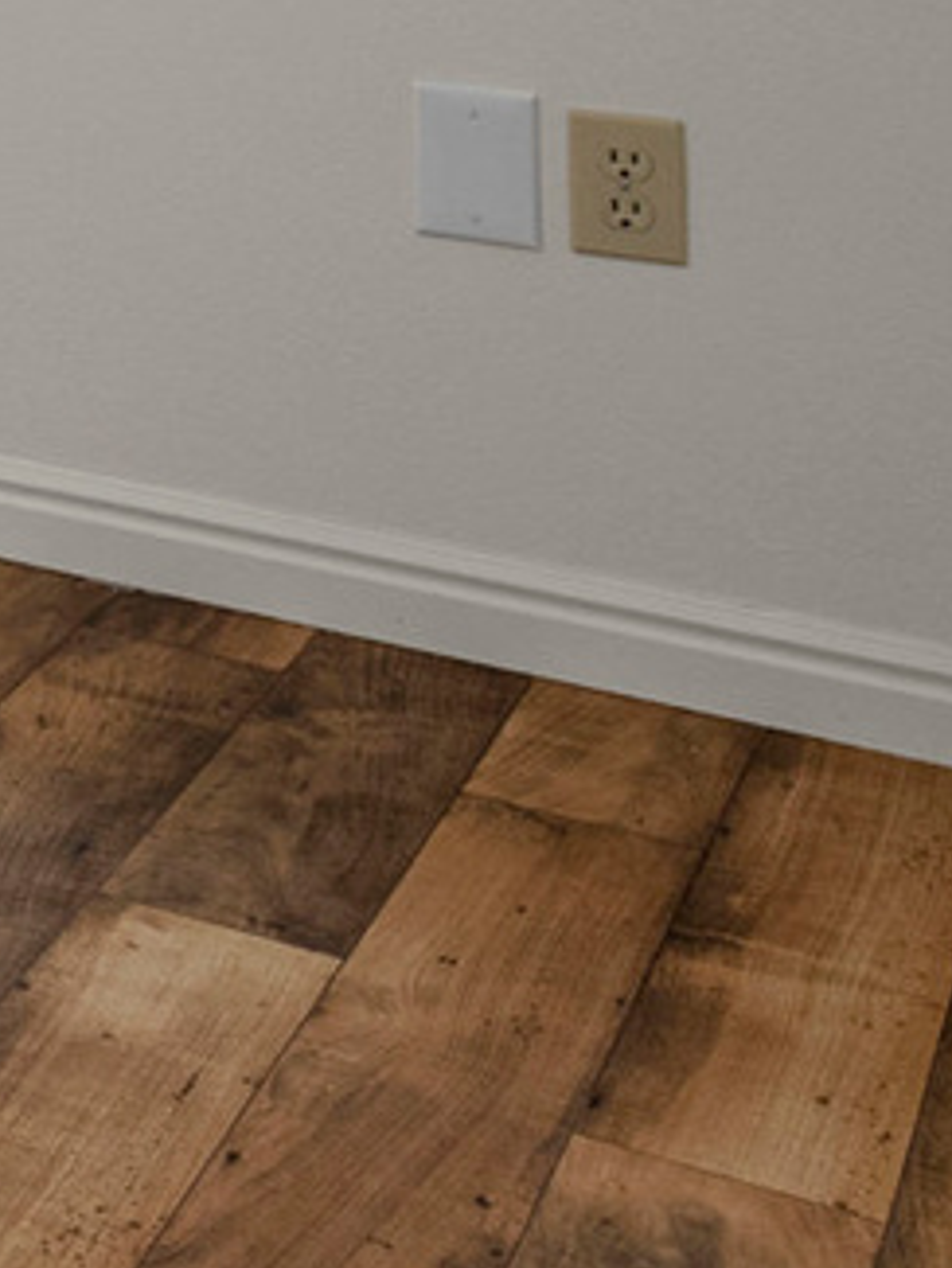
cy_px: -673
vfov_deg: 18.8
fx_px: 3335
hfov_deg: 9.7
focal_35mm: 91
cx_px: -2310
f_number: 8
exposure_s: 1.6
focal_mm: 15
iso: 500
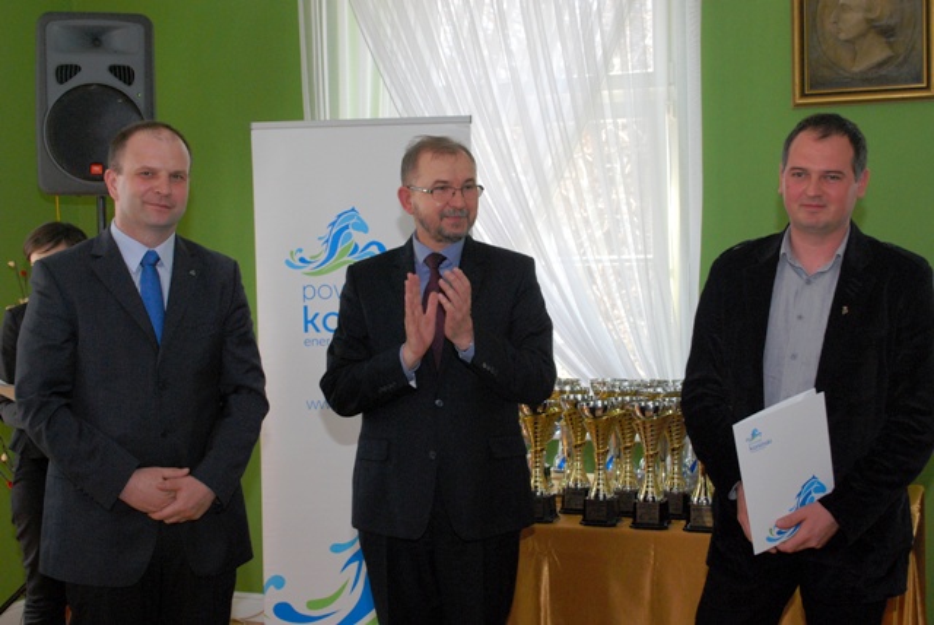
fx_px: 1246
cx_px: 467
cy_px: 312
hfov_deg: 41.1
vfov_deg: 28.1
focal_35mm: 48
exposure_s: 1/125
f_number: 7.1
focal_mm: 32
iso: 800
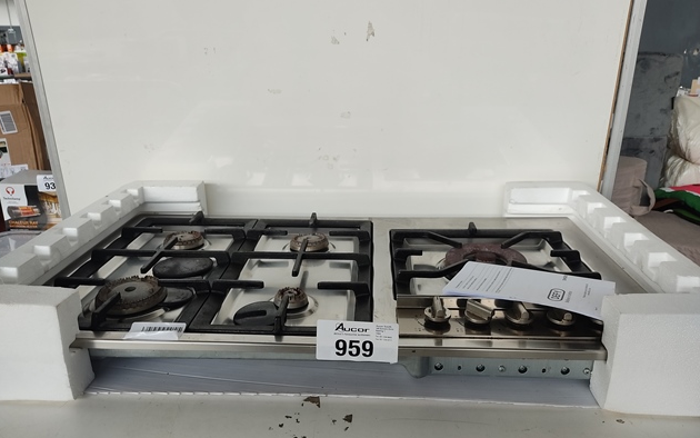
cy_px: 213
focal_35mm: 28
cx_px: 346
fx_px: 534
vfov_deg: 44.6
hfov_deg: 66.5
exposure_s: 1/50
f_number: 1.79
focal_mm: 4.74
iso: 154
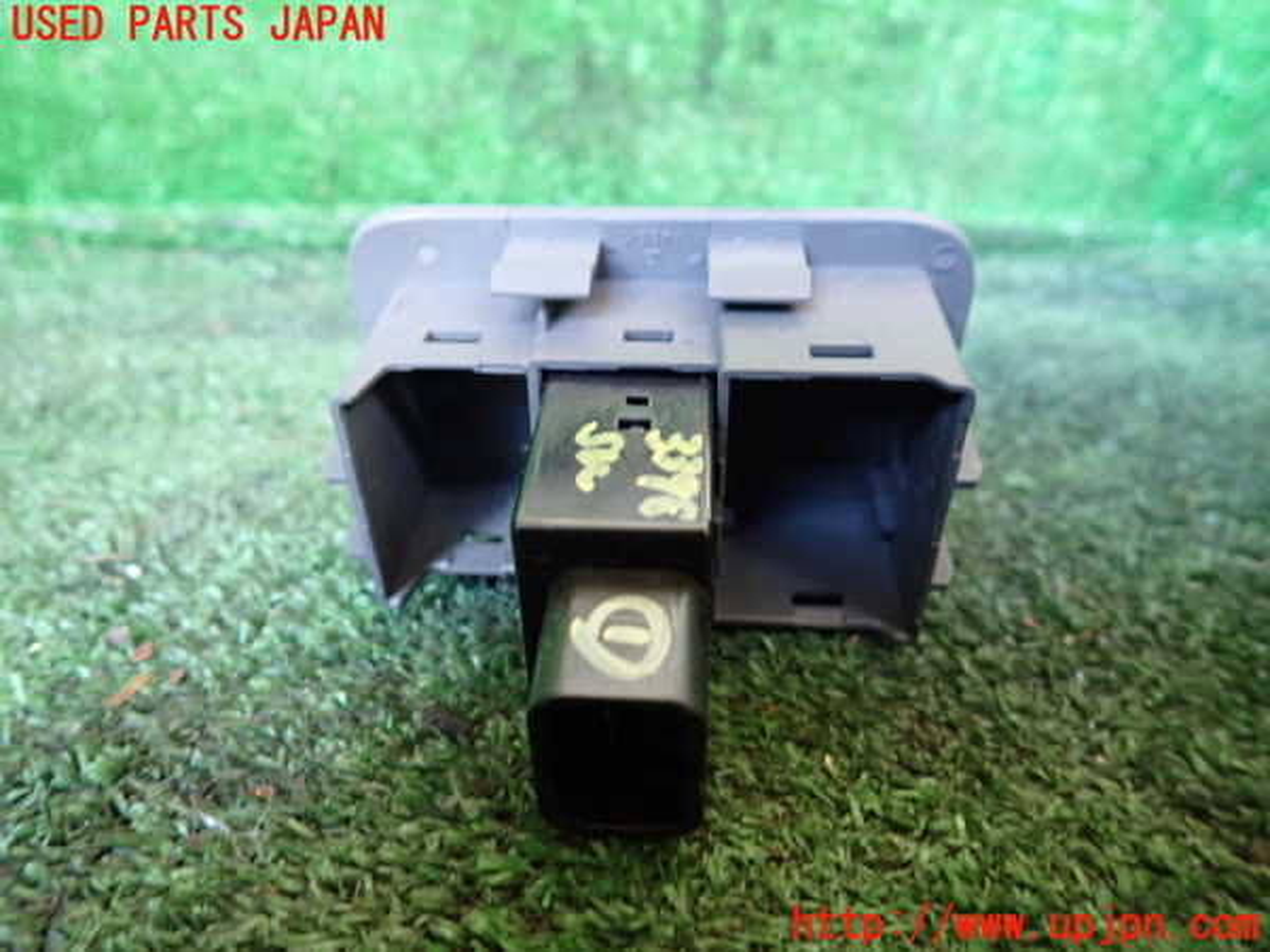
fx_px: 917
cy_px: 476
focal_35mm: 25
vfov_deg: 54.9
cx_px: 635
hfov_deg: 69.4
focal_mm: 4.5
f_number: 2
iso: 500
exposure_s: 1/30
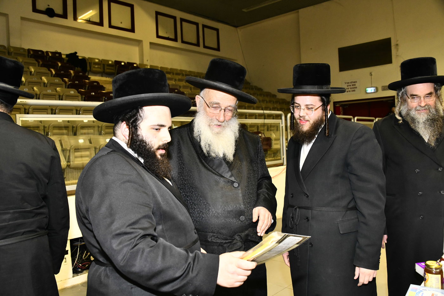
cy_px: 148
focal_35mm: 28
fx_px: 345
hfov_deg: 65.5
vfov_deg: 46.4
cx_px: 222
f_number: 5.6
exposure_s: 1/100
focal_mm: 28
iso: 1600
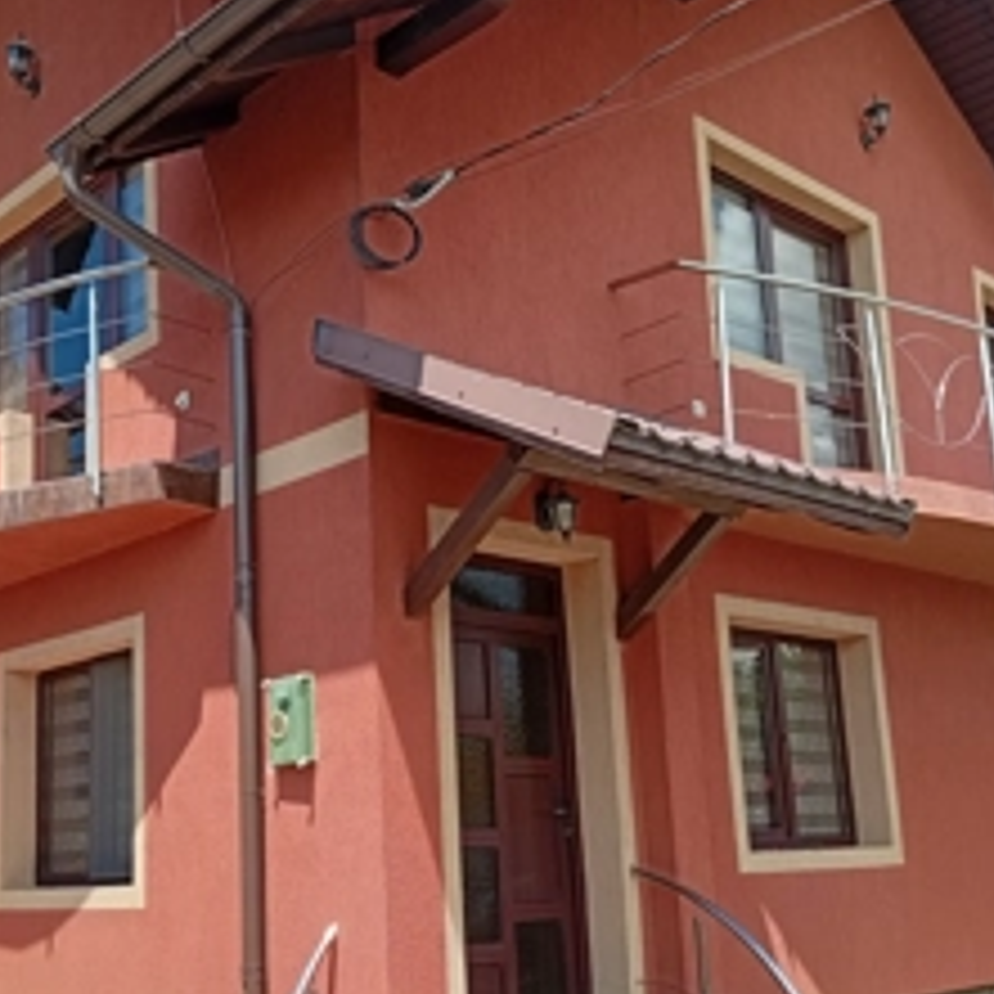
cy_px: 598
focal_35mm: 43
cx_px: 414
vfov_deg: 39.0
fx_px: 1397
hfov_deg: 39.1
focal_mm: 3.98
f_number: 1.8
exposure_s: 1/304
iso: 50
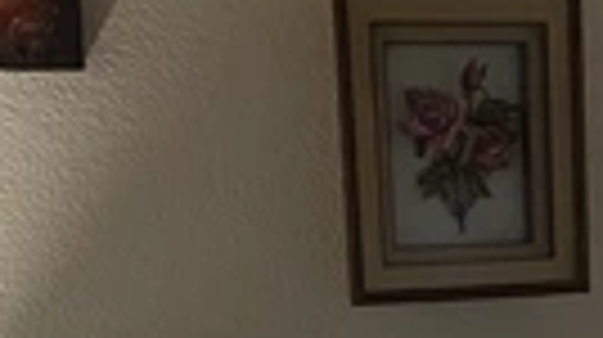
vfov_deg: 11.8
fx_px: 1485
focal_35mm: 93
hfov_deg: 22.4
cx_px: 544
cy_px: 644
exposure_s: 1/30
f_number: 1.8
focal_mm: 4.25
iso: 800
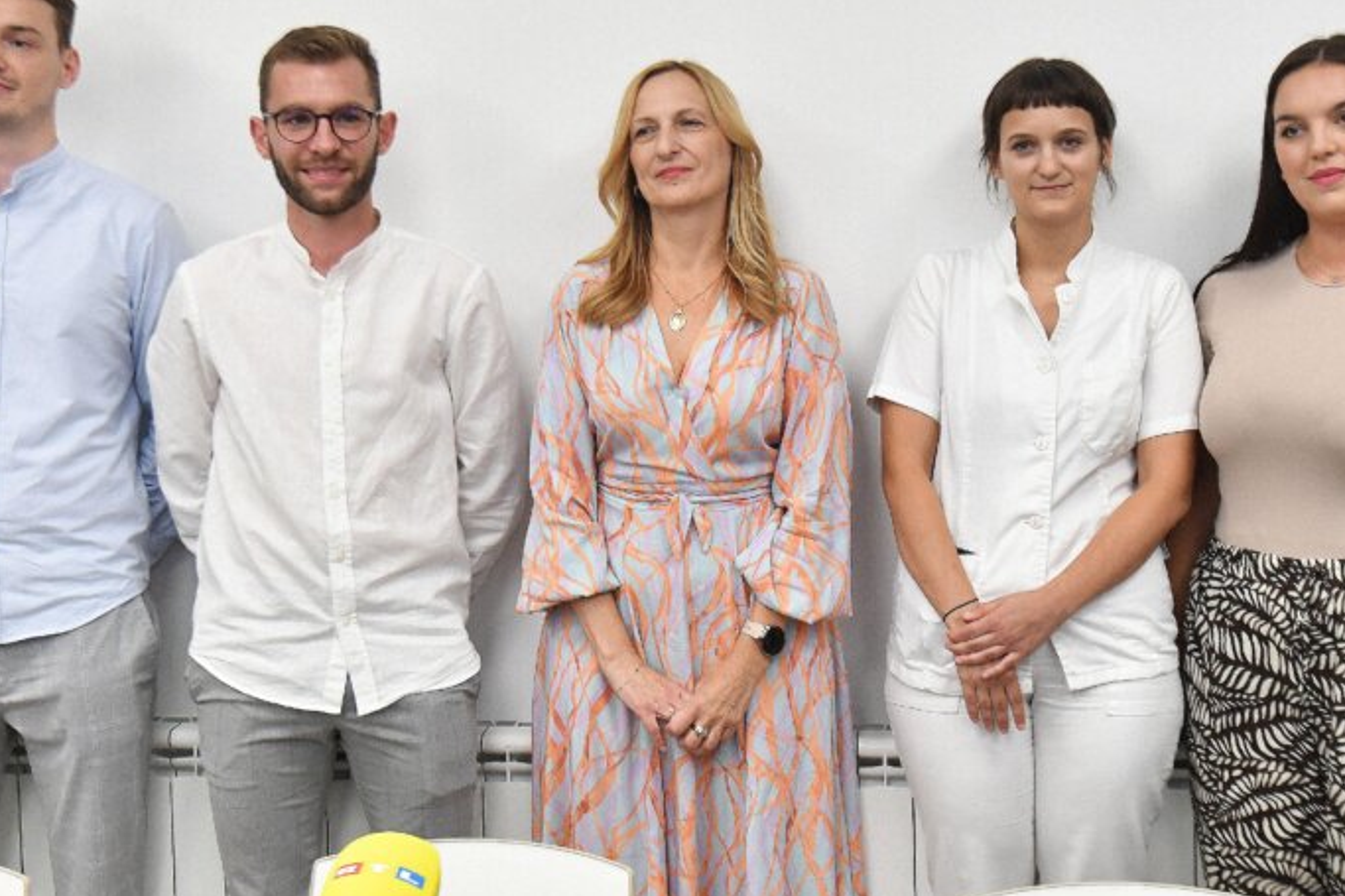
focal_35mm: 39
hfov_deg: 49.5
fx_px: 1457
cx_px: 640
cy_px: 446
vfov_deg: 34.2
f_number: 5
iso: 1000
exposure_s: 1/100
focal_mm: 26
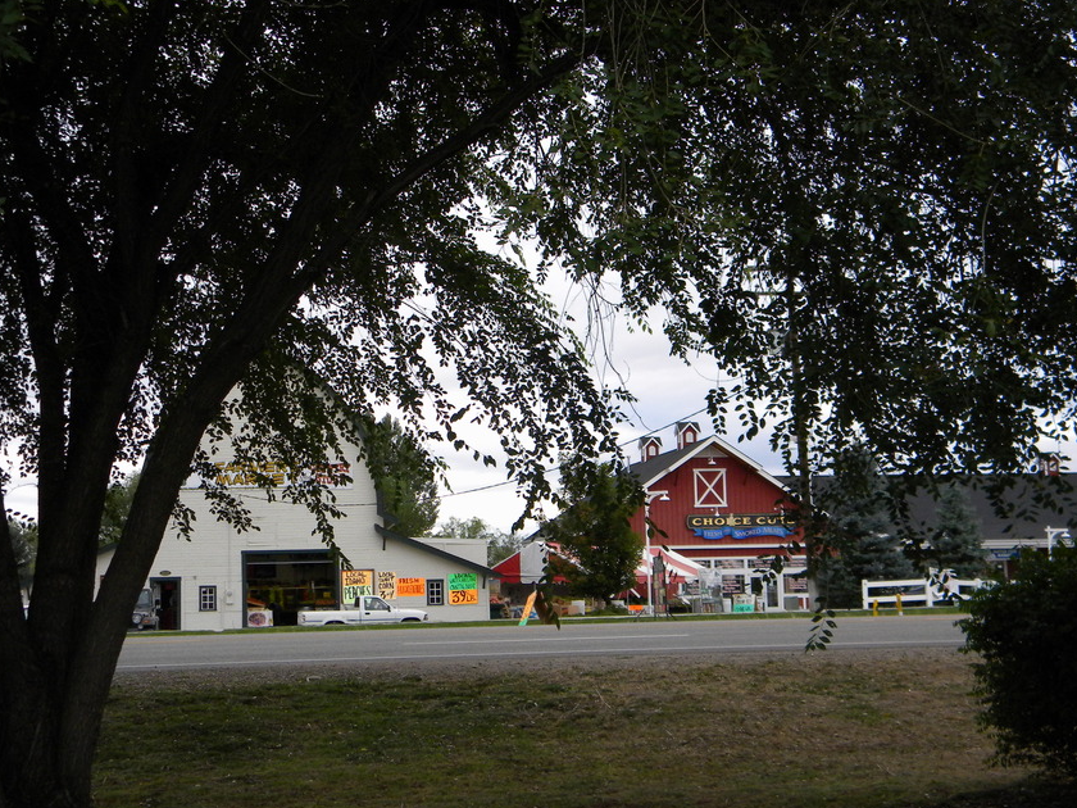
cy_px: 433
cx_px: 509
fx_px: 1587
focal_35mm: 51
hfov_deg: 37.5
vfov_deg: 28.6
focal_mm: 8.6
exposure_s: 1/500
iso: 212
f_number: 3.9
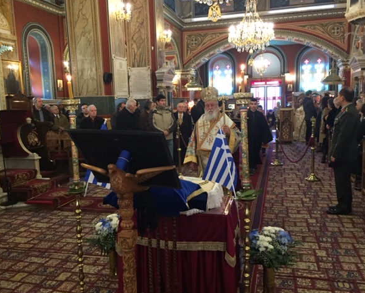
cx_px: 187
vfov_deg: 47.2
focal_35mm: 31
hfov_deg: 57.1
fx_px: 335
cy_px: 147
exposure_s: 1/17
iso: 250
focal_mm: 4.15
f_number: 2.2
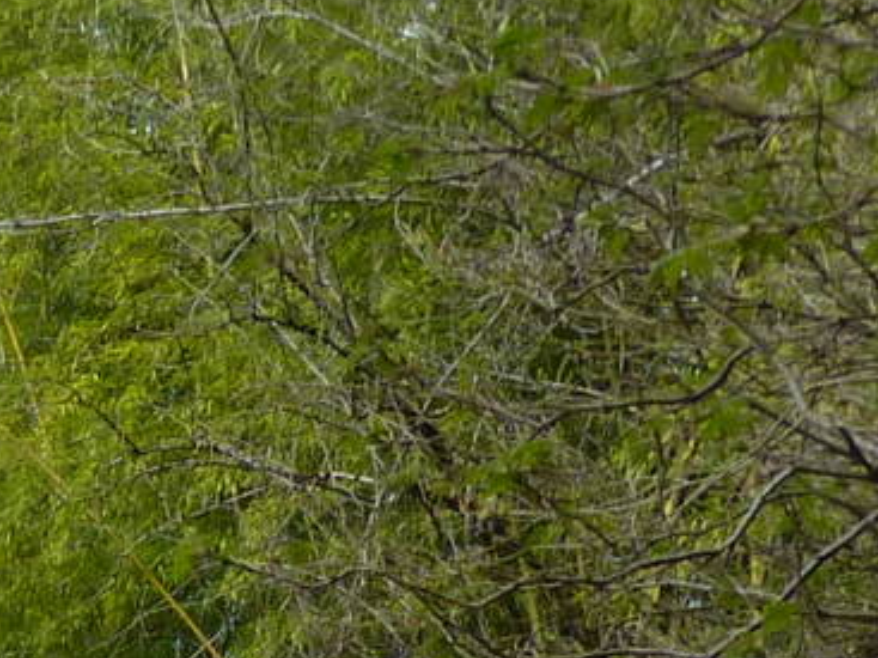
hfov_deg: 16.3
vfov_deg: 12.0
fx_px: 2764
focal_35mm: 109
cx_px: -498
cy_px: 1359
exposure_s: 1/500
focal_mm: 4.1
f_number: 3.3
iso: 125
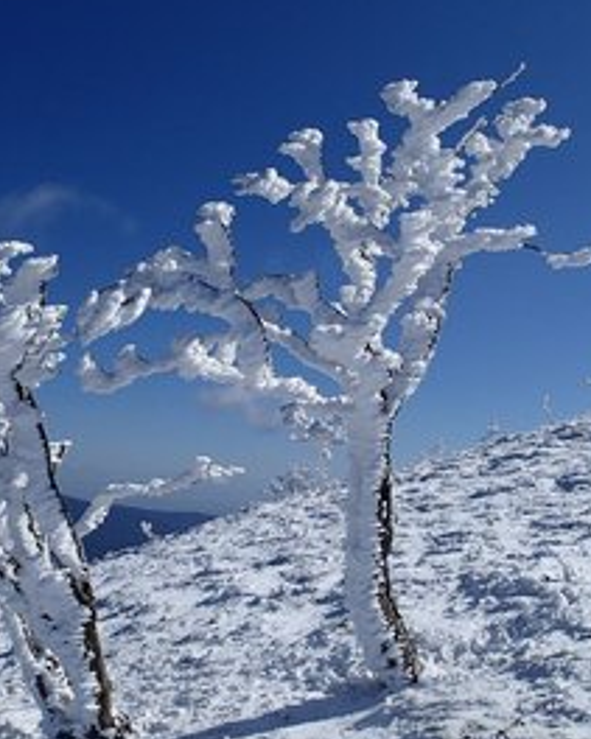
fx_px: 809
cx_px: 196
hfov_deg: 39.6
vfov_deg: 49.0
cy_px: 403
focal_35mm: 37
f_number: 8
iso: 100
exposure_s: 1/500
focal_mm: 4.5
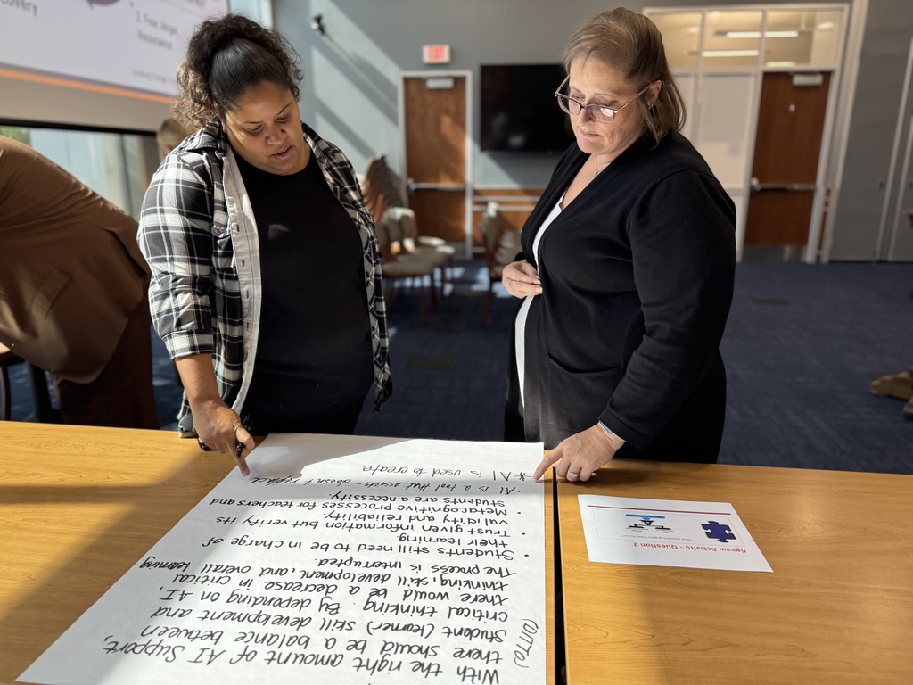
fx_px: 633
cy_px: 342
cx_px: 456
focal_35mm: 24
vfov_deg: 56.8
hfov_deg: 71.6
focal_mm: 6.76
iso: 125
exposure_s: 1/121
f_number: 1.78
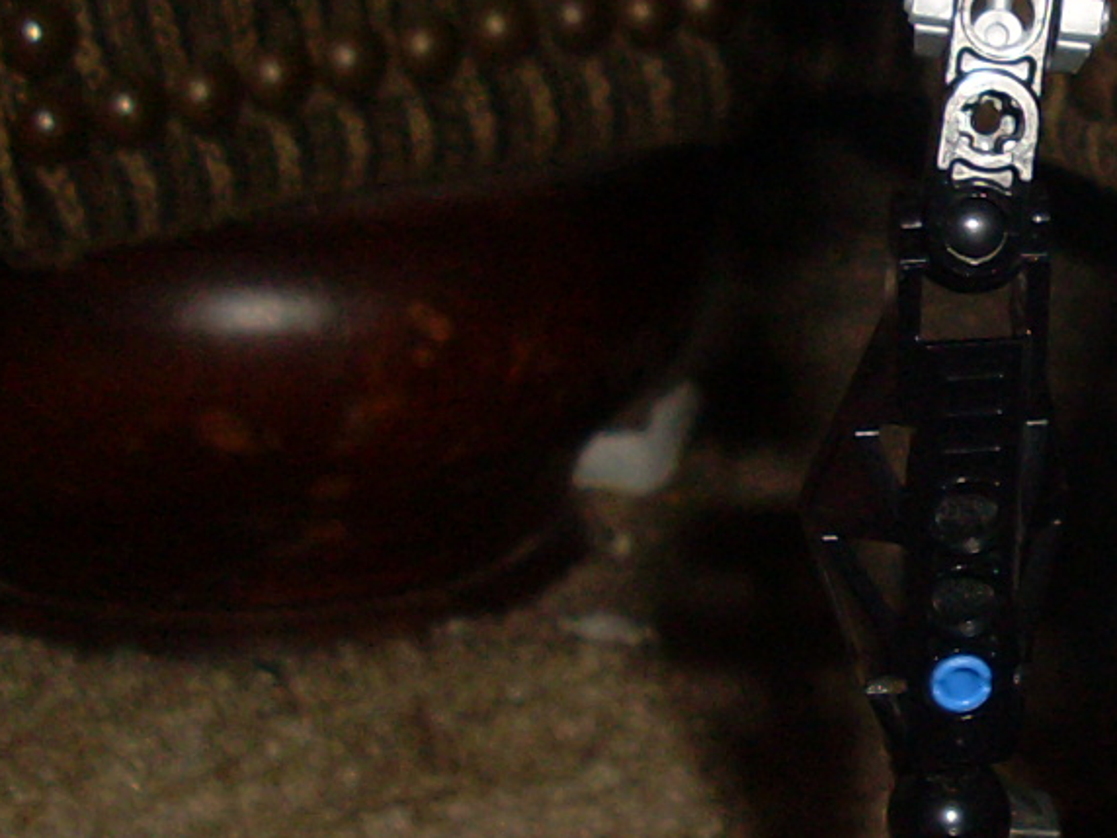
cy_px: 318
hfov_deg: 13.9
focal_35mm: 136
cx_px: 1492
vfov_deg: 10.9
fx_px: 4388
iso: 100
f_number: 7.7
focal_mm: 6.3
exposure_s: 1/45
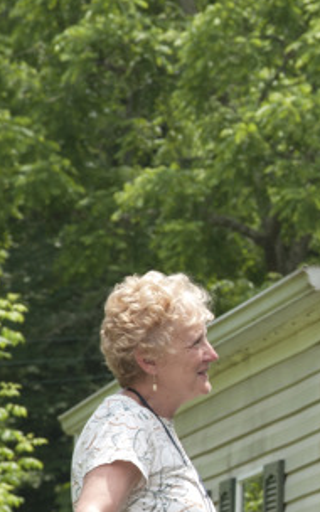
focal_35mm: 385
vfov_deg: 5.5
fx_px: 5365
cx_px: 507
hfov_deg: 3.4
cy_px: 358
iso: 400
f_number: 8
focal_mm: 85
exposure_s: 1/250
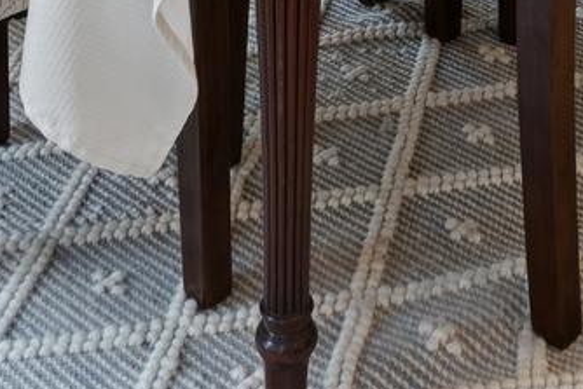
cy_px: -754
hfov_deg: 20.0
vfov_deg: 10.2
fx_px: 1637
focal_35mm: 101
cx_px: 436
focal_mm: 16.5
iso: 200
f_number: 7.1
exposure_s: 1/5
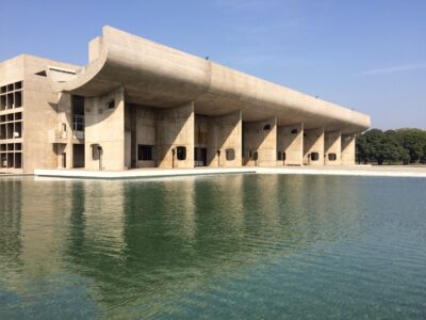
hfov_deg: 61.7
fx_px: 357
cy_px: 160
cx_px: 213
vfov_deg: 48.2
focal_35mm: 29
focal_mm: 4.15
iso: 32
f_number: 2.2
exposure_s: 1/1786
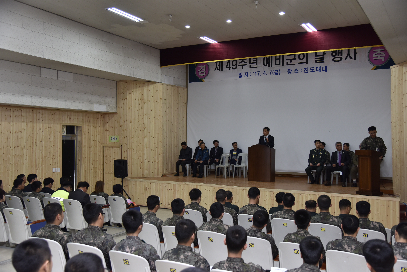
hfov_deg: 50.7
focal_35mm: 38
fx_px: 430
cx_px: 204
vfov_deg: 35.1
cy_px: 136
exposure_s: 1/125
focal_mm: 38
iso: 800
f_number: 4
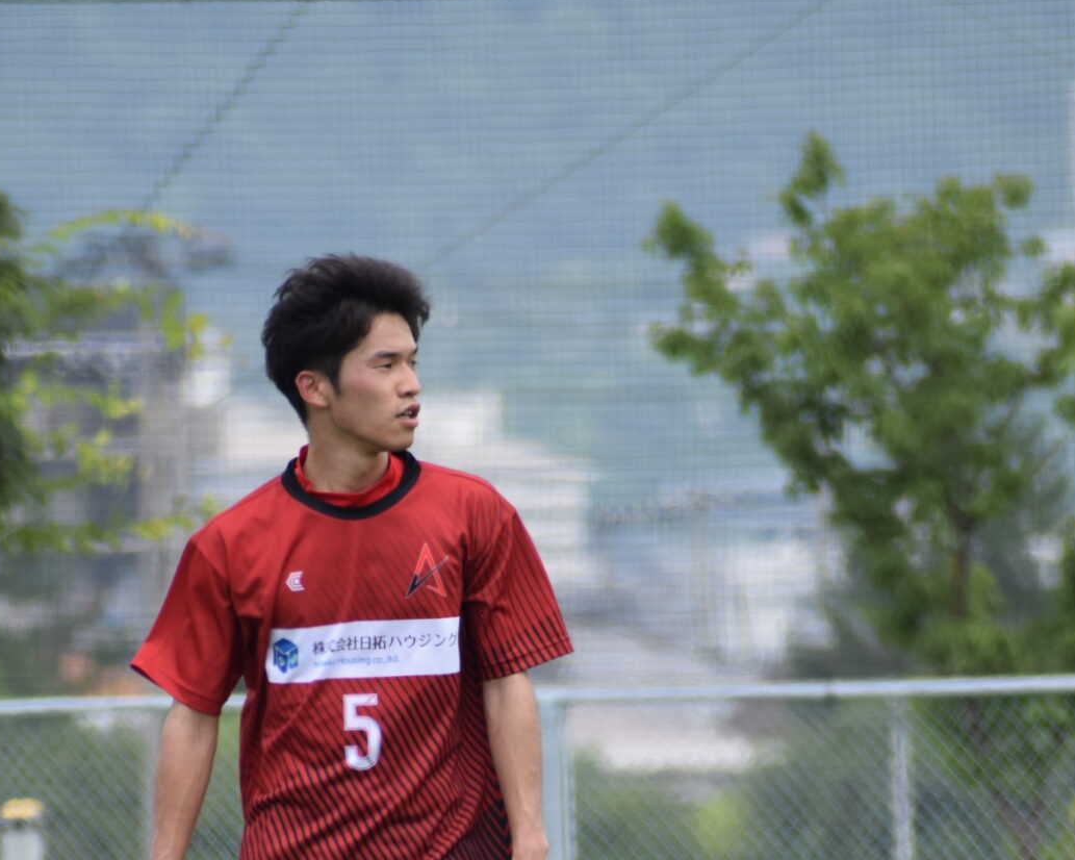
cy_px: 866
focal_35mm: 1047
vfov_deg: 1.5
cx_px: 375
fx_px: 33305
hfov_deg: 1.8
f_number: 6.3
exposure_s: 1/1000
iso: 400
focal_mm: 300
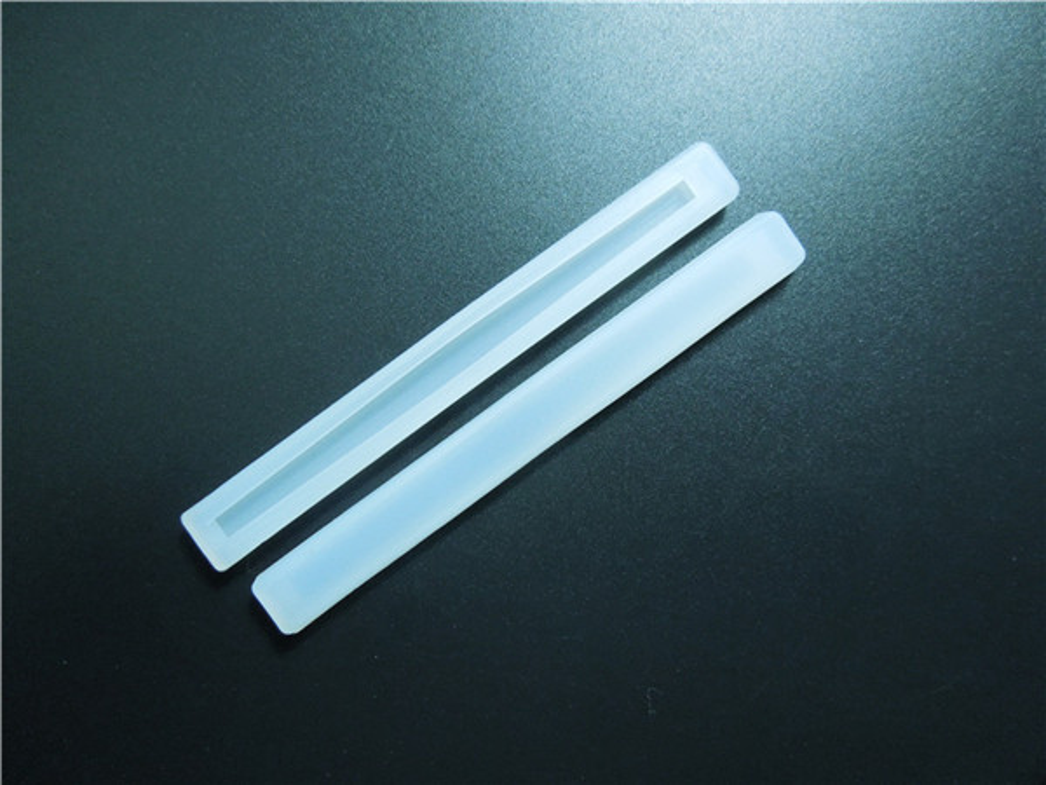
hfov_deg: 69.4
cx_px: 523
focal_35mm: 25
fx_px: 755
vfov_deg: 54.9
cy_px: 392
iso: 800
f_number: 3.3
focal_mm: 4.5
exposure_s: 1/100
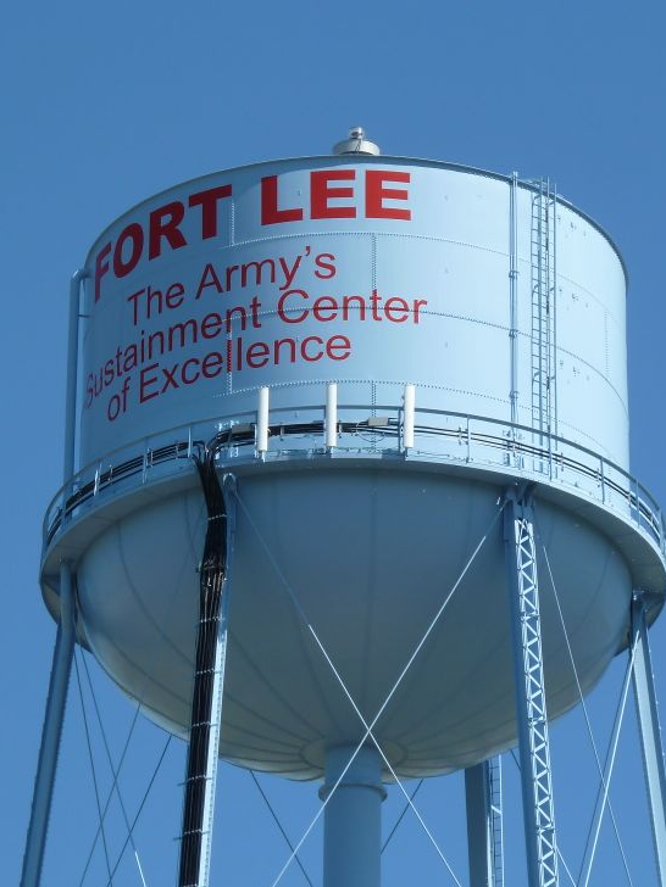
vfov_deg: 9.8
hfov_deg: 7.4
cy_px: 456
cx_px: 315
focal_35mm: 202
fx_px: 5182
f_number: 4.5
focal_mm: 24.1
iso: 80
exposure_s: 1/500
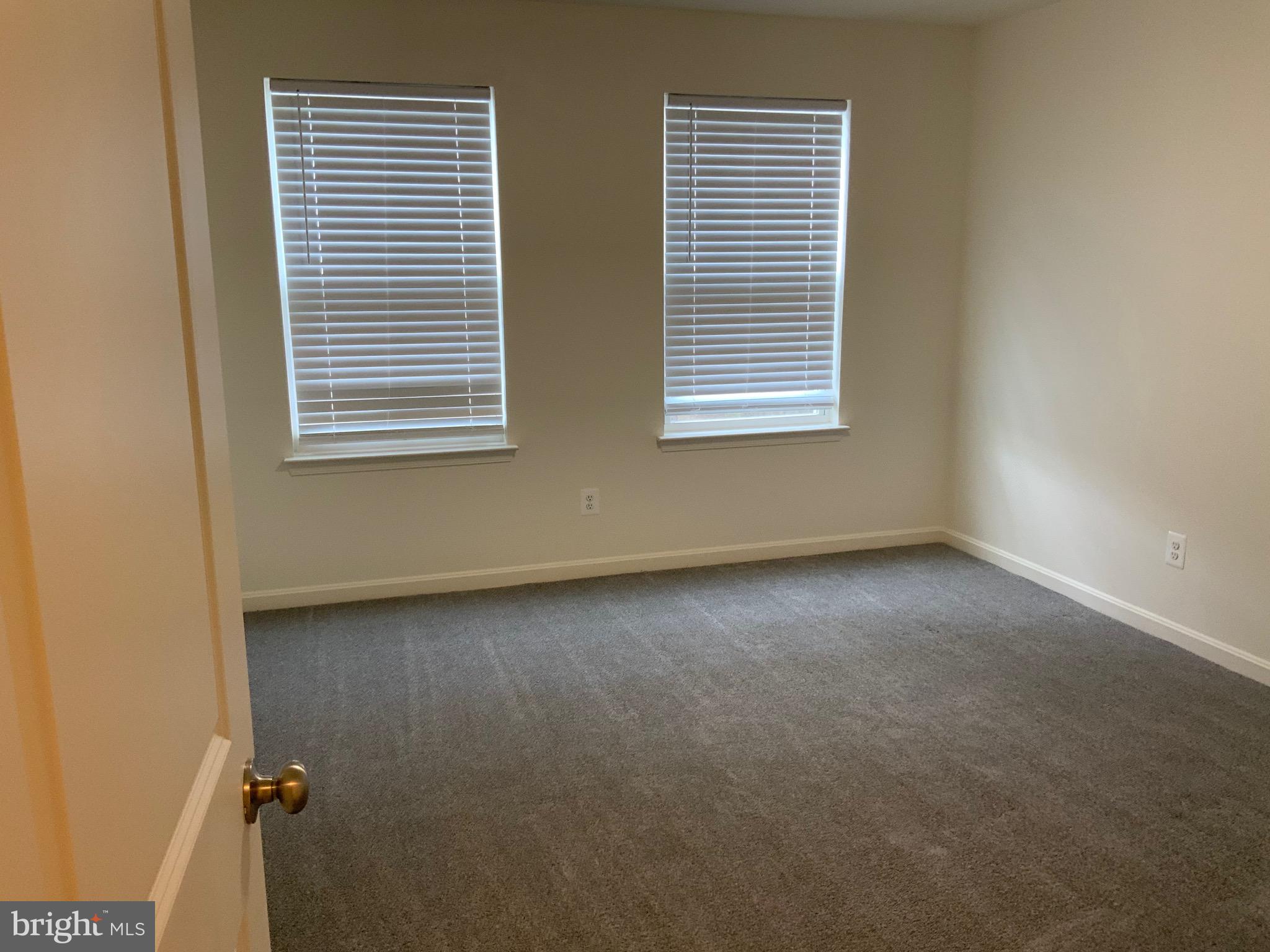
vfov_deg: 48.2
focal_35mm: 29
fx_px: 1064
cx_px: 635
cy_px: 476
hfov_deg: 61.7
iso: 80
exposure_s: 1/60
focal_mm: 3
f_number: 1.8
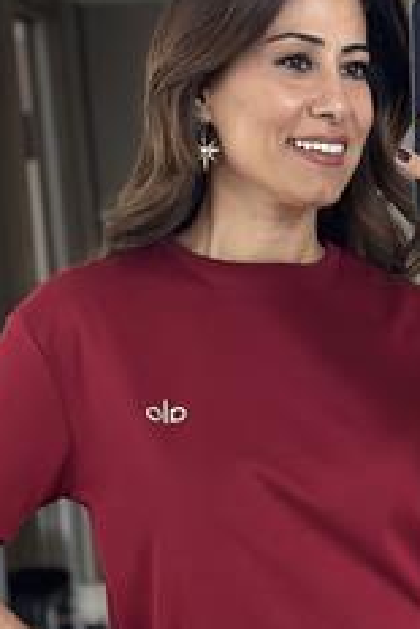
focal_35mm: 109
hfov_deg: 12.5
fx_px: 1905
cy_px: 477
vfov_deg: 18.6
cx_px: 317
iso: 400
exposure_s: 1/57
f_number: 1.78
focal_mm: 6.86
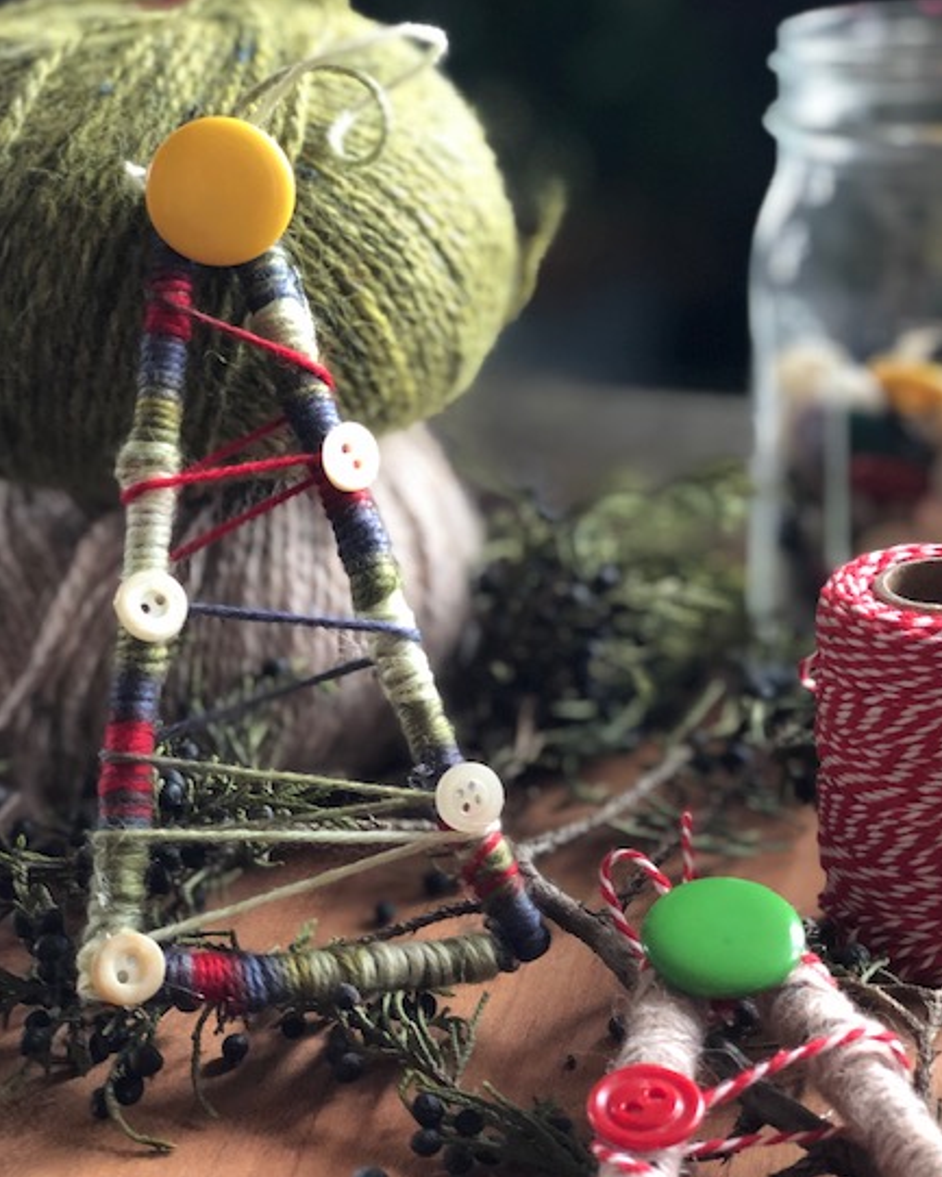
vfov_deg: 31.4
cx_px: 518
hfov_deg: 25.4
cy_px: 622
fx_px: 2090
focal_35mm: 60
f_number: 2.4
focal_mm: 6
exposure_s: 1/17
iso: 160
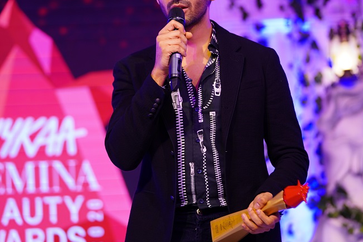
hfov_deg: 10.8
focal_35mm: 191
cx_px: 199
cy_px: 76
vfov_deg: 7.2
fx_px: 1925
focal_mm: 124
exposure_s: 1/125
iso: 320
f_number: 2.8
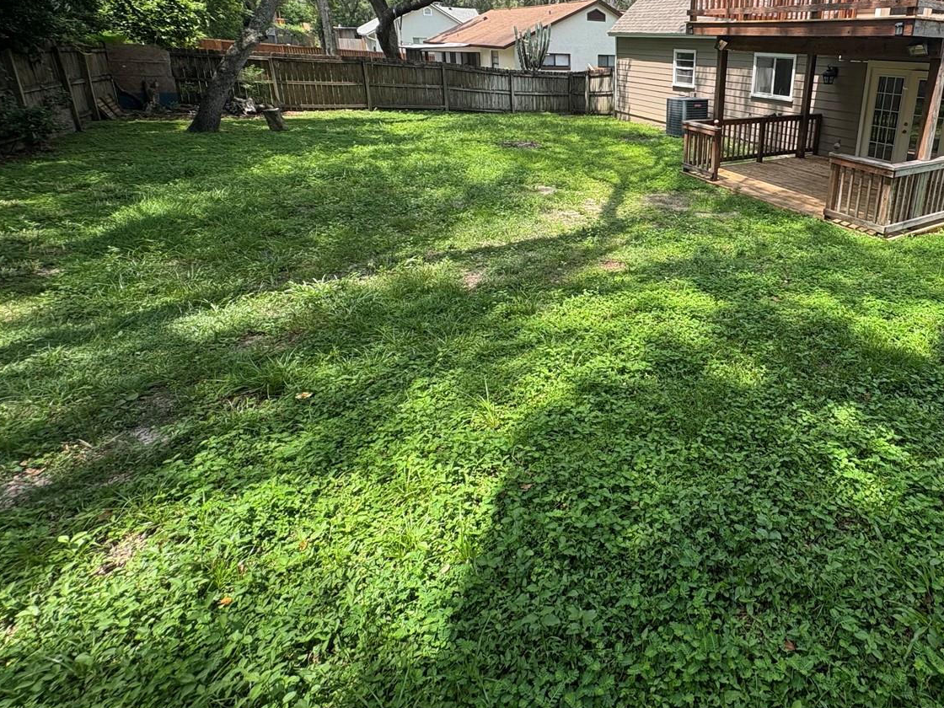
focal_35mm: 20
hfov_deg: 77.7
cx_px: 666
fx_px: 545
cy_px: 212
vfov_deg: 63.5
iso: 40
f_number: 2.2
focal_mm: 2.22
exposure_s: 1/495
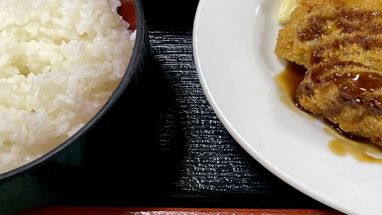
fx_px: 719
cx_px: 302
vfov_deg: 16.5
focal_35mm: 71
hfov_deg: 29.1
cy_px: -24
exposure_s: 1/60
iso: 125
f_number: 1.6
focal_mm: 4.2
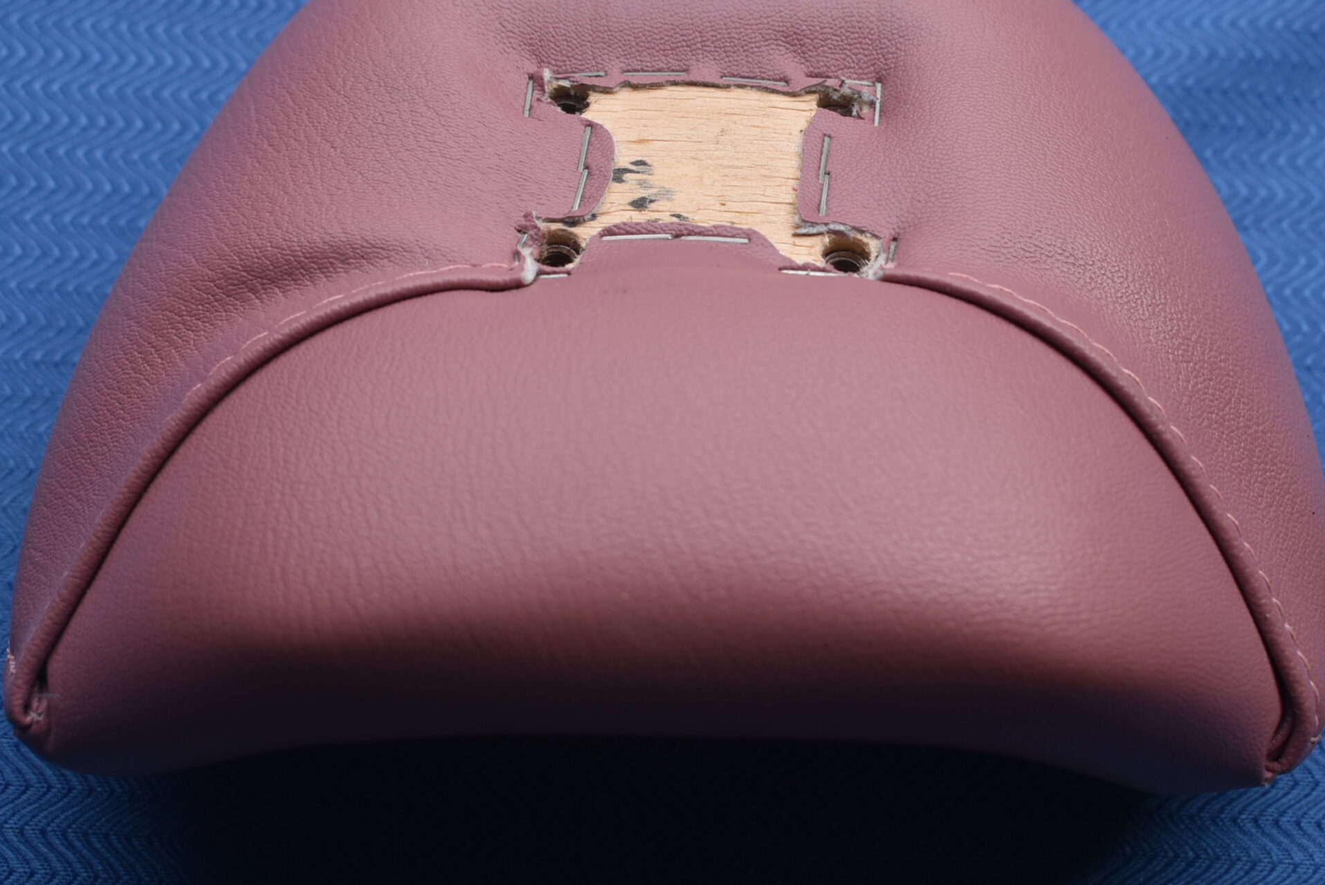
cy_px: 355
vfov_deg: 22.6
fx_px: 2210
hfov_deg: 33.4
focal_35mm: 60
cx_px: 702
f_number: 6.3
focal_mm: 30
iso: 200
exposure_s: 1/250
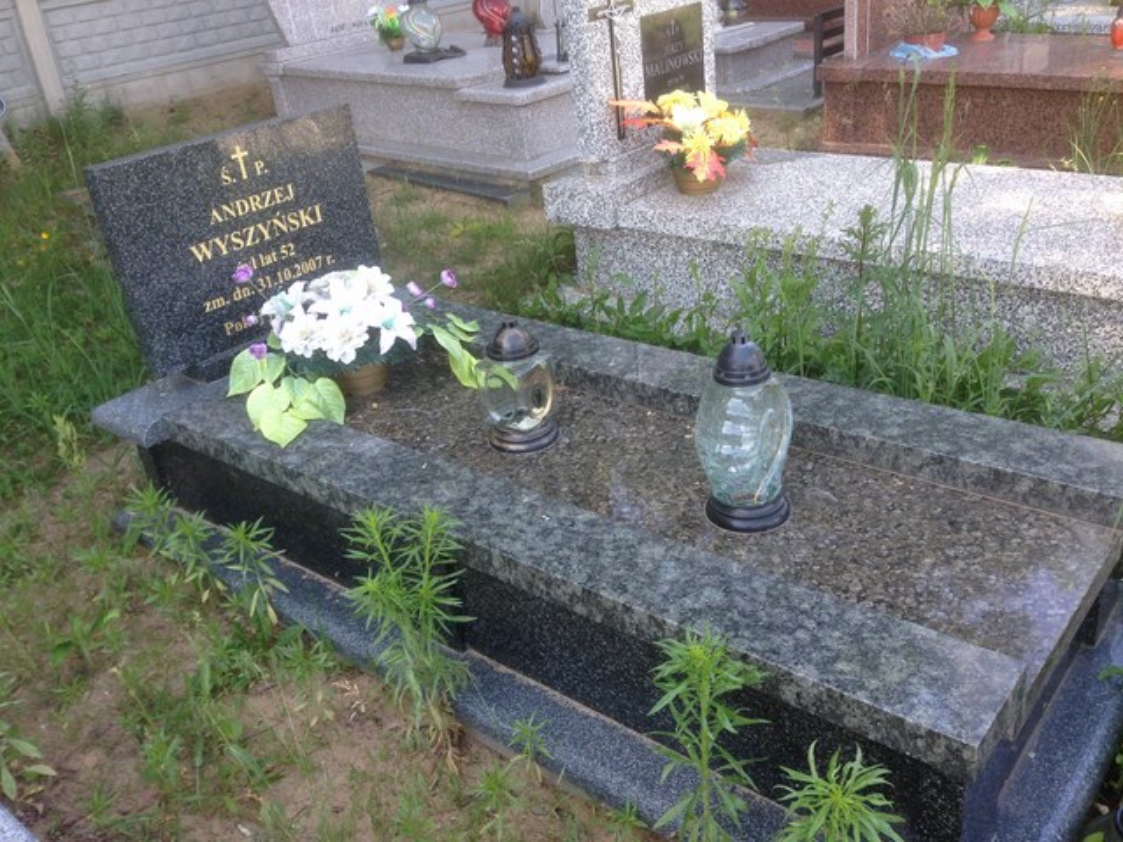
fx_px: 1071
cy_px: 421
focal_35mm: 33
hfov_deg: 55.4
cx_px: 562
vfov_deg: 42.9
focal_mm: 4.12
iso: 50
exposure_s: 1/120
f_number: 2.4
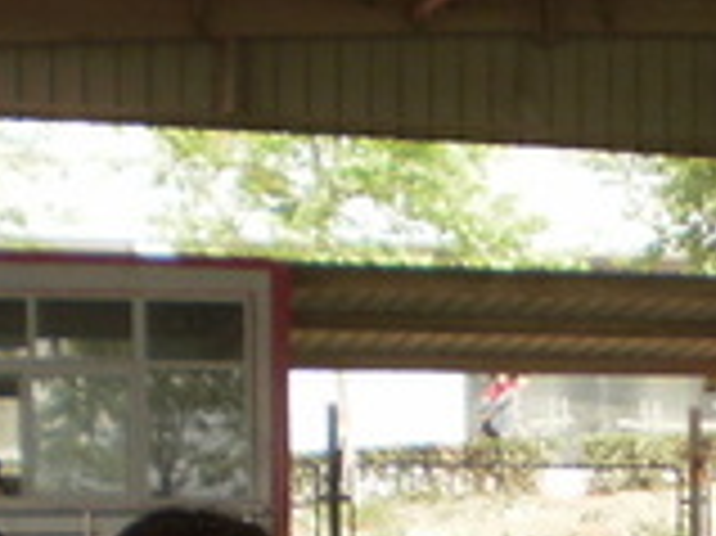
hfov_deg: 14.1
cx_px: 860
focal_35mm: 136
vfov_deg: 10.4
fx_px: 2811
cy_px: 865
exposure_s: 1/200
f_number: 3.1
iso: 100
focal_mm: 6.3
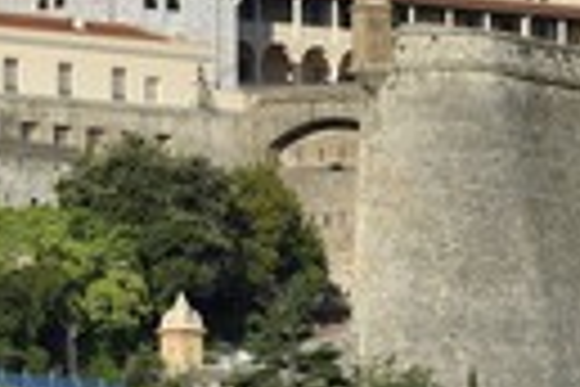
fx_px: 10488
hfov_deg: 3.2
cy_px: 180
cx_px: 400
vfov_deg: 2.1
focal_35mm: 651
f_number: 13
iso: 200
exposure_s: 1/250
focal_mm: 200
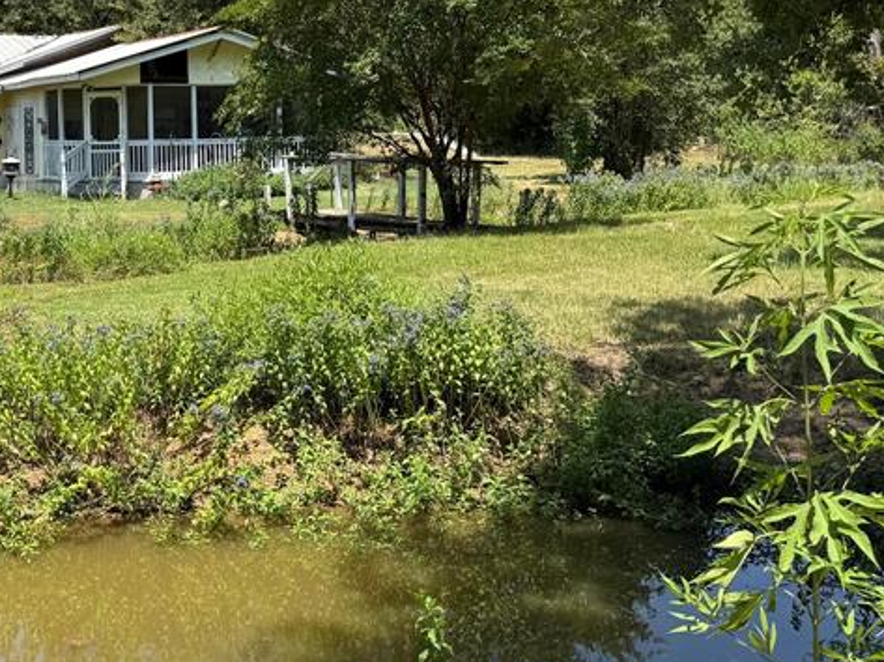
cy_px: 176
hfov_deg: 35.4
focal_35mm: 52
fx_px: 1327
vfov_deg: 27.7
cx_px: 155
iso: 80
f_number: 1.78
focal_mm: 6.76
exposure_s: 1/3096
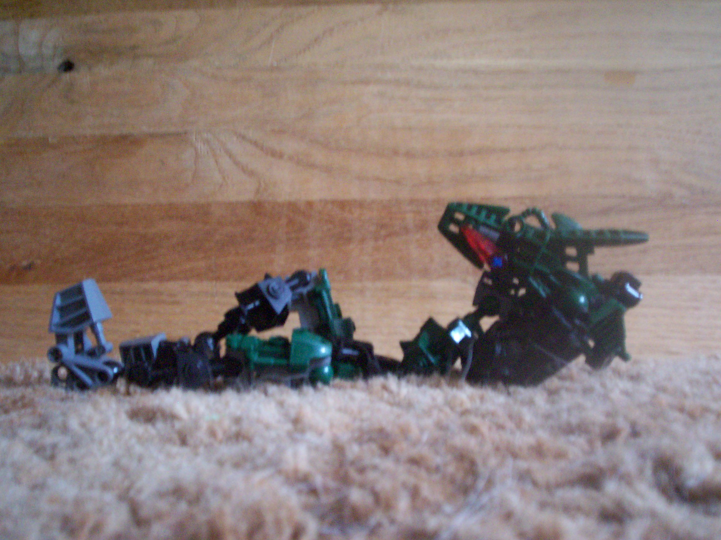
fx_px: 750
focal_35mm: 36
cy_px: 270
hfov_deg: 51.4
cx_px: 360
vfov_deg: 39.7
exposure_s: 1/8
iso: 347
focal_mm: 5.9
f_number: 4.5
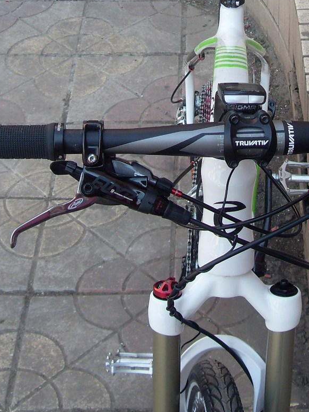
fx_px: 857
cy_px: 128
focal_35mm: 72
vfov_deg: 26.8
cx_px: 234
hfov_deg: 20.3
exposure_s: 1/125
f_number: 2.8
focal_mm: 6.3
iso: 80
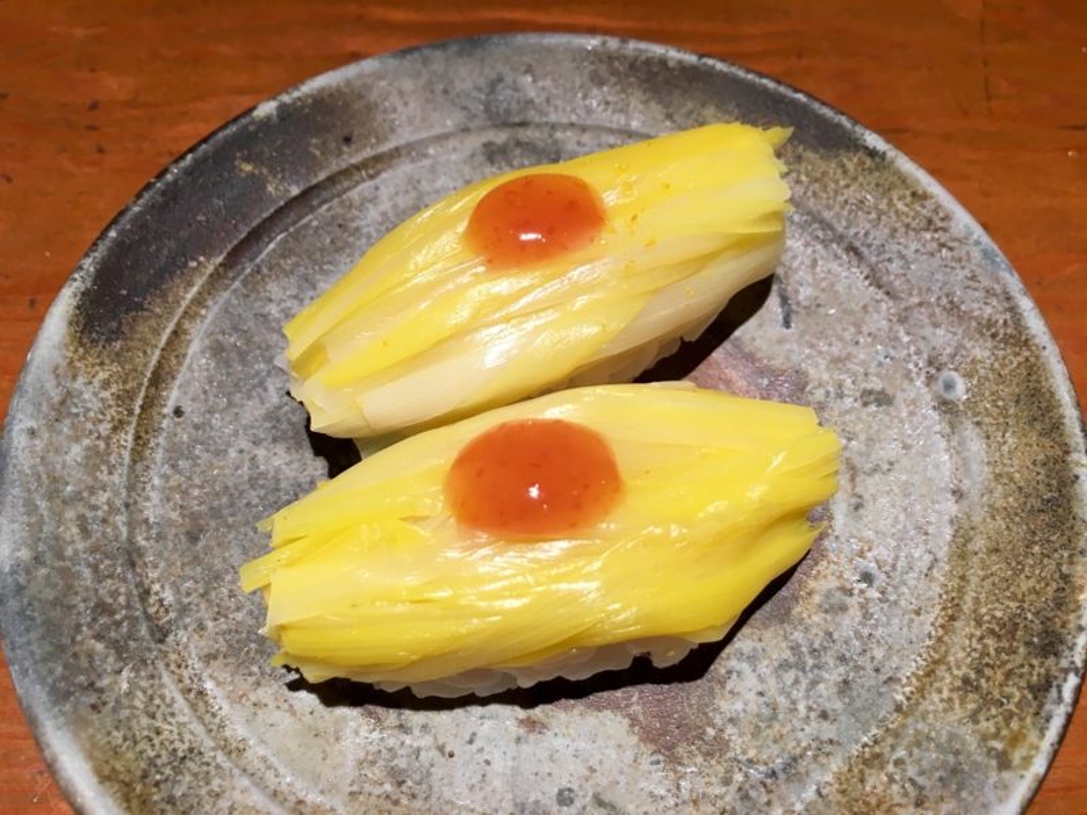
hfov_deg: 61.7
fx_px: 911
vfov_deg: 48.2
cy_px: 408
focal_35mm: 29
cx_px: 544
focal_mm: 4.15
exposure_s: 1/30
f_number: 2.2
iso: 64
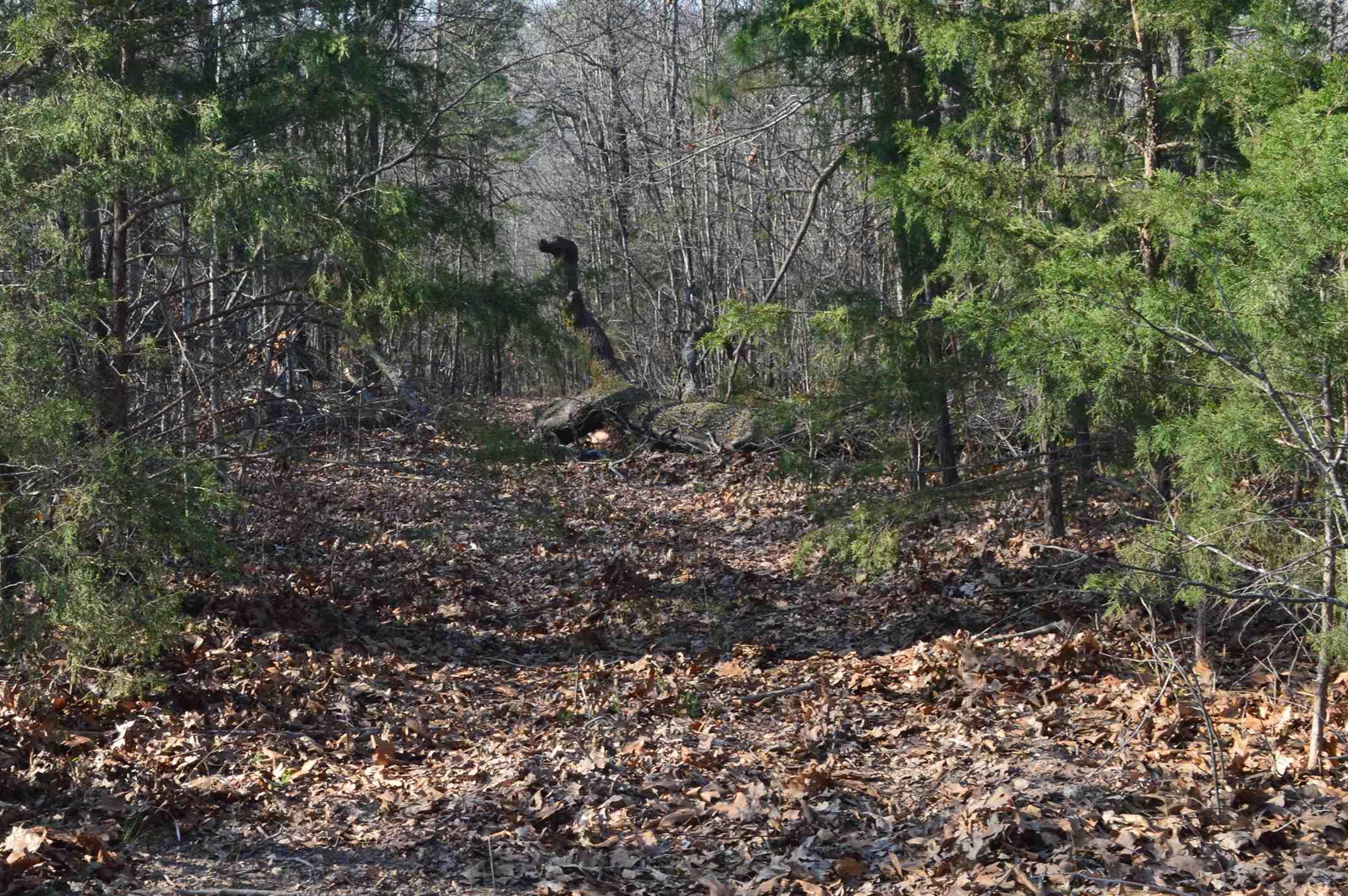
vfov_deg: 22.2
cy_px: 470
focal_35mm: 61
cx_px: 441
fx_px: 2282
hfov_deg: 32.6
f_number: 9
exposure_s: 1/160
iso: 400
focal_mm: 28
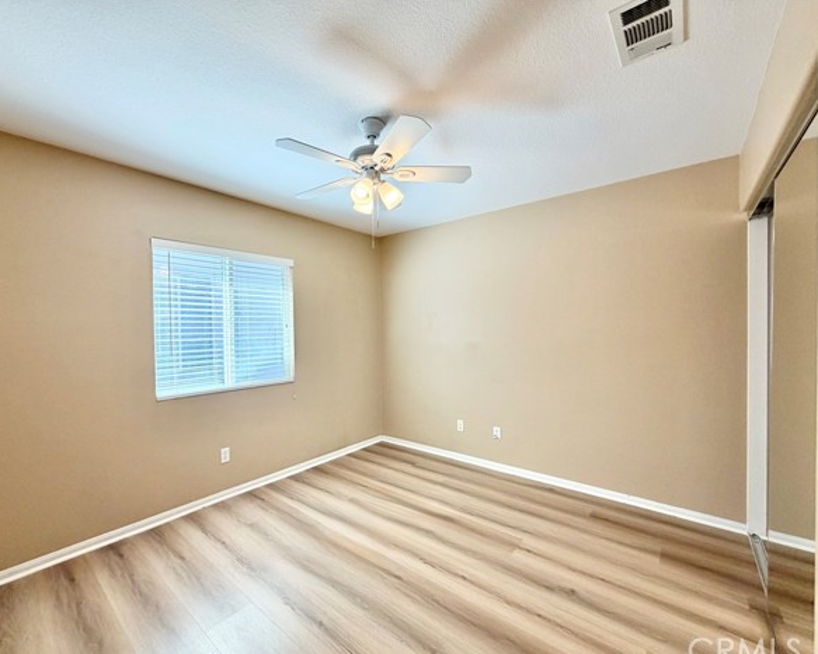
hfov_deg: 96.6
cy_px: 334
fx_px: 363
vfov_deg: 84.0
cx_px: 379
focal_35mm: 15
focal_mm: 2.22
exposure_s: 1/120
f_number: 2.2
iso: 100
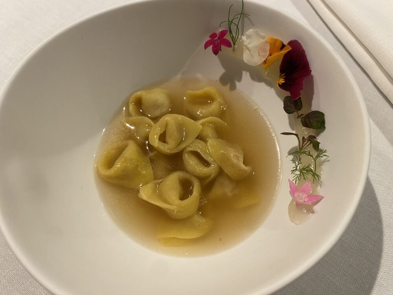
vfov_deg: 54.9
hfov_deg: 69.4
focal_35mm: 25
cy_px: 148
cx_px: 196
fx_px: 284
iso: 200
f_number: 1.8
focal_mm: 4.25
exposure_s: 1/50
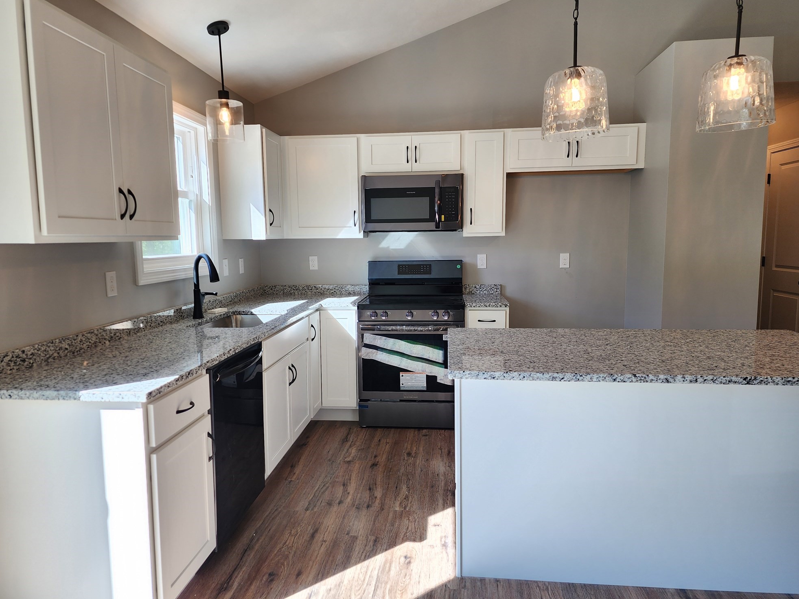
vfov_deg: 56.8
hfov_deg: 71.6
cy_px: 304
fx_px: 554
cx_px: 397
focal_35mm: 24
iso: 50
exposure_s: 1/120
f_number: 1.8
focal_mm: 6.4
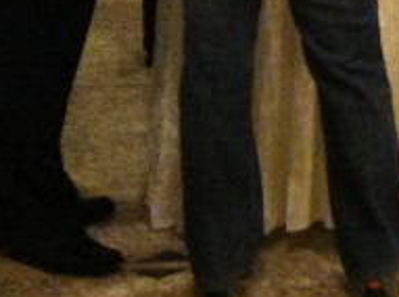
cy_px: -401
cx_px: 963
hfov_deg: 9.4
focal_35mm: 188
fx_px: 2160
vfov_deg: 7.4
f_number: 2.8
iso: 500
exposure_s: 1/15
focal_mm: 3.85
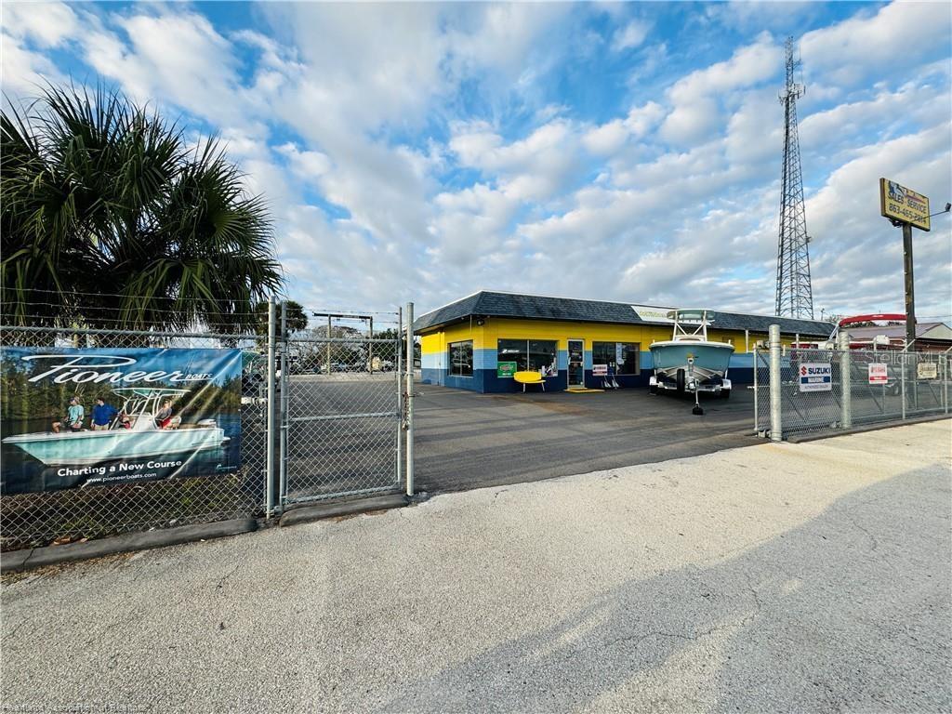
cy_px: 357
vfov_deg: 85.7
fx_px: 385
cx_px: 476
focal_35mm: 14
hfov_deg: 102.1
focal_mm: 2.22
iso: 50
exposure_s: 1/681
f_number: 2.2
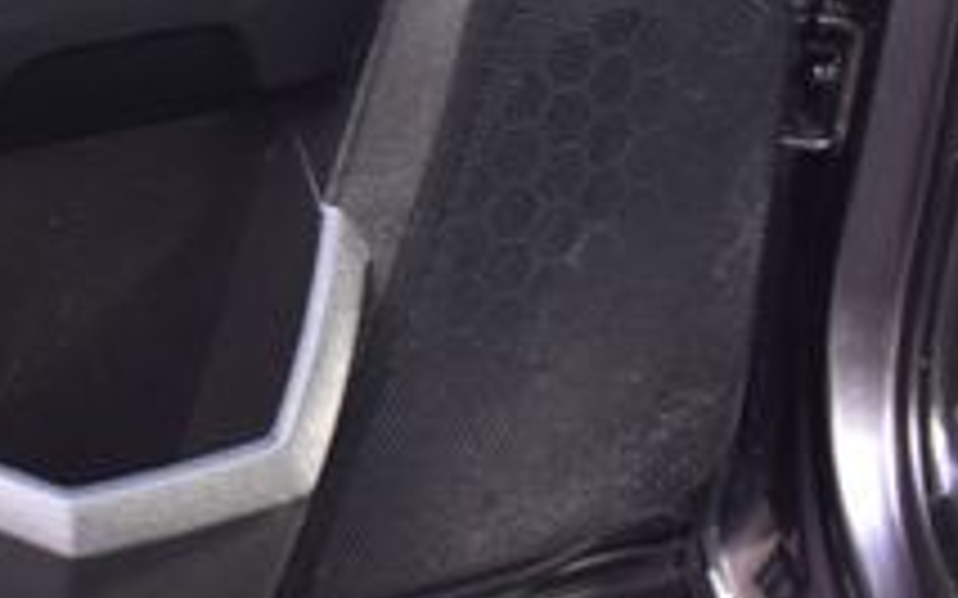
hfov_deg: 20.8
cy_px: -207
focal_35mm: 92
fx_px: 2401
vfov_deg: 13.6
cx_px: -238
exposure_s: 1/15
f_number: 6.3
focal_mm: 20
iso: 400
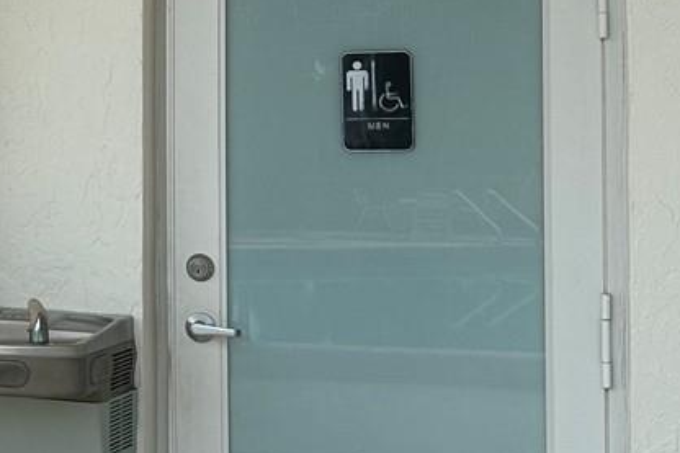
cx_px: -237
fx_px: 1813
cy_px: 83
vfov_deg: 14.2
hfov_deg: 19.4
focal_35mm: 96
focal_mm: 6.86
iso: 80
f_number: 1.78
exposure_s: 1/1949
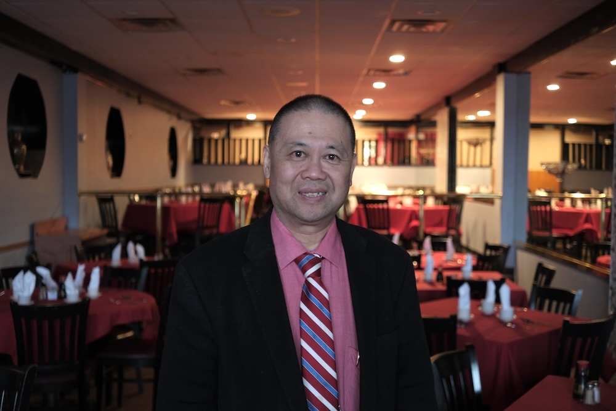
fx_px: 702
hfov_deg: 47.4
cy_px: 206
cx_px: 308
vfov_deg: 32.6
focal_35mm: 41
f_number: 2.8
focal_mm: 27
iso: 640
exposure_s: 1/15
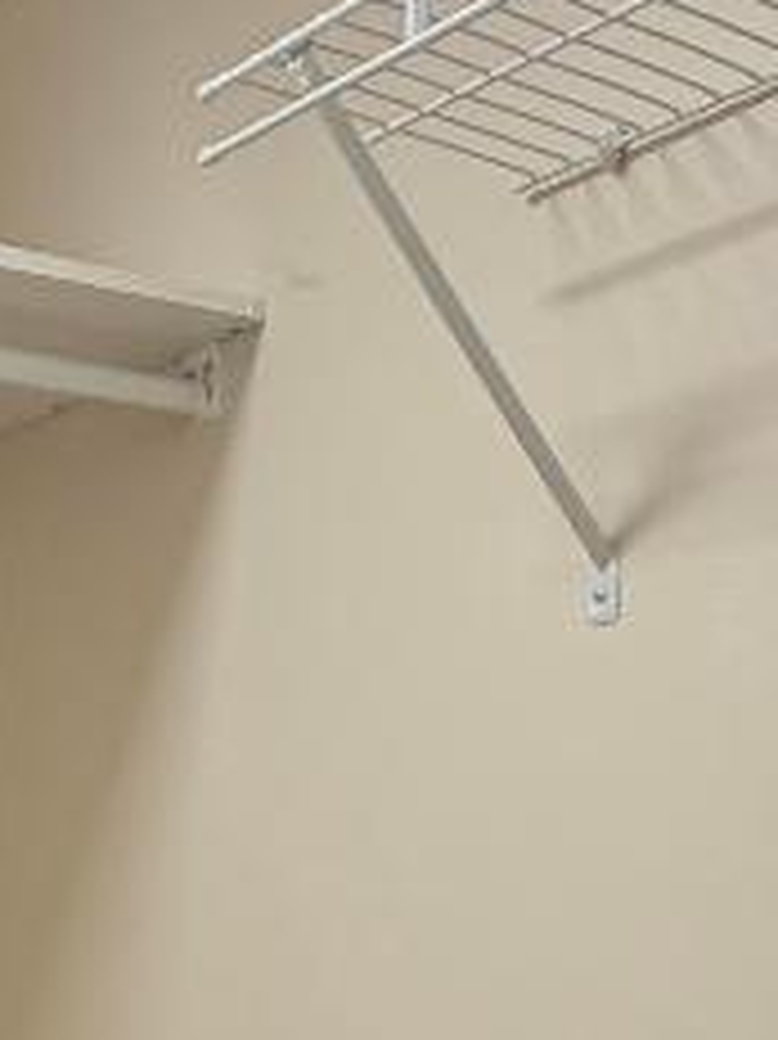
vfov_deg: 29.0
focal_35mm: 62
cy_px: 1063
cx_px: -373
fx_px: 1860
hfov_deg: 20.4
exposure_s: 1/120
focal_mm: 2.22
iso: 250
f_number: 2.2
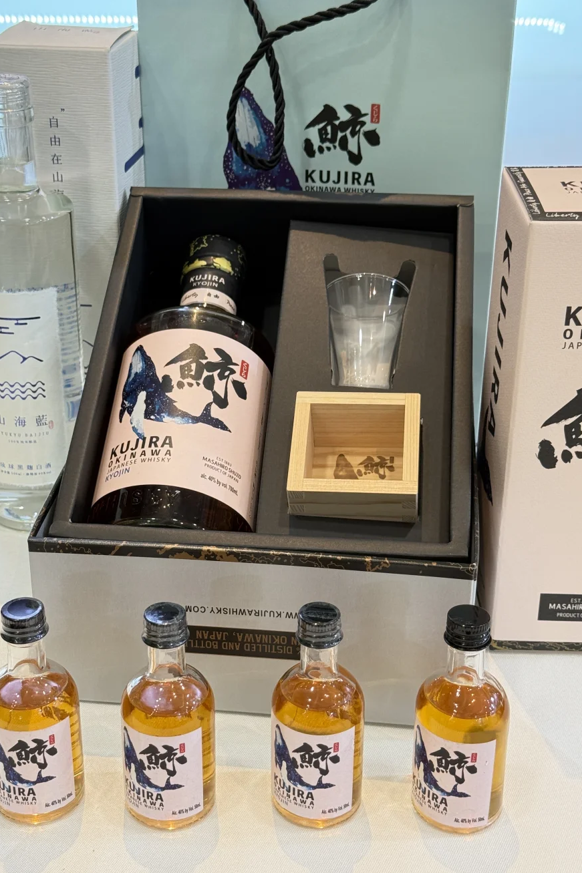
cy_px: 448
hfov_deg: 24.6
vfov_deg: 36.2
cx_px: 263
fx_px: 1334
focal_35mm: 55
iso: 100
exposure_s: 1/50
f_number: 1.78
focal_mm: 6.76
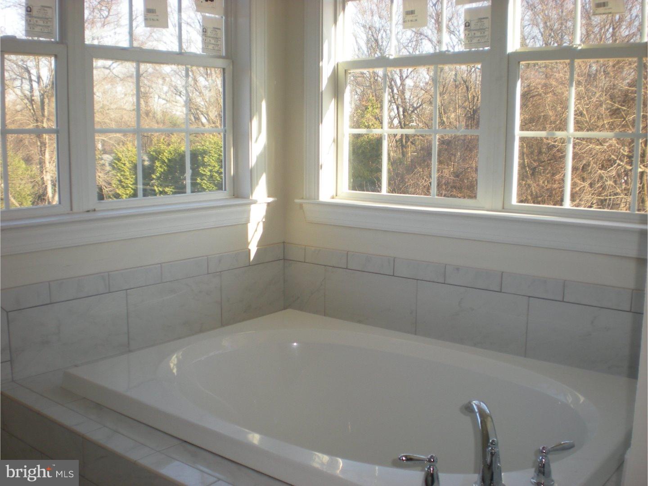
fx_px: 711
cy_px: 243
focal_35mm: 38
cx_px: 324
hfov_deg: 49.0
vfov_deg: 37.7
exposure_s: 1/110
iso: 64
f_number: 3.1
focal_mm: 6.3
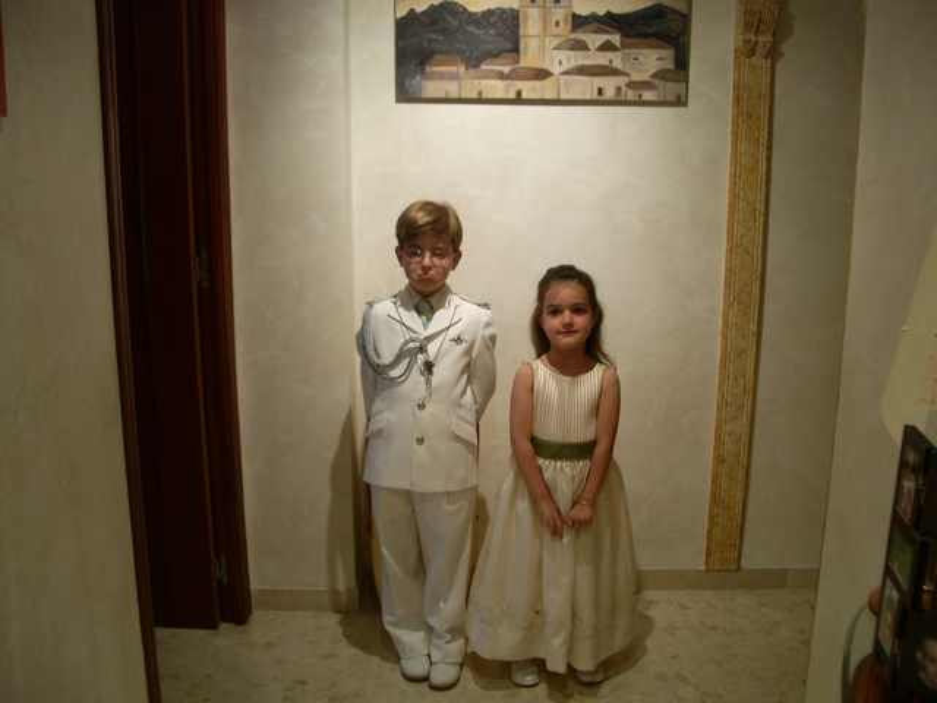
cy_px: 352
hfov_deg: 52.6
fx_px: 947
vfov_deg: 40.7
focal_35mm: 35
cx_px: 468
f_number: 2.6
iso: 200
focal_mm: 5.8
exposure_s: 1/25
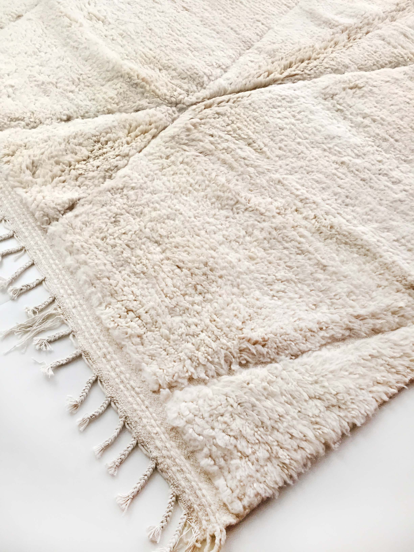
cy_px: 276
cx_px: 207
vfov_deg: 61.7
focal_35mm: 29
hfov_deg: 48.2
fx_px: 462
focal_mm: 4.15
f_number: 2.2
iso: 64
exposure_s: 1/33
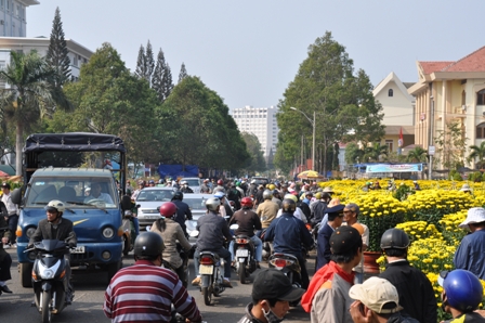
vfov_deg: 17.5
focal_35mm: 78
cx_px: 242
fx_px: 1050
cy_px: 162
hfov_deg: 26.0
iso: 400
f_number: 14
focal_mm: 52
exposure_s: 1/200
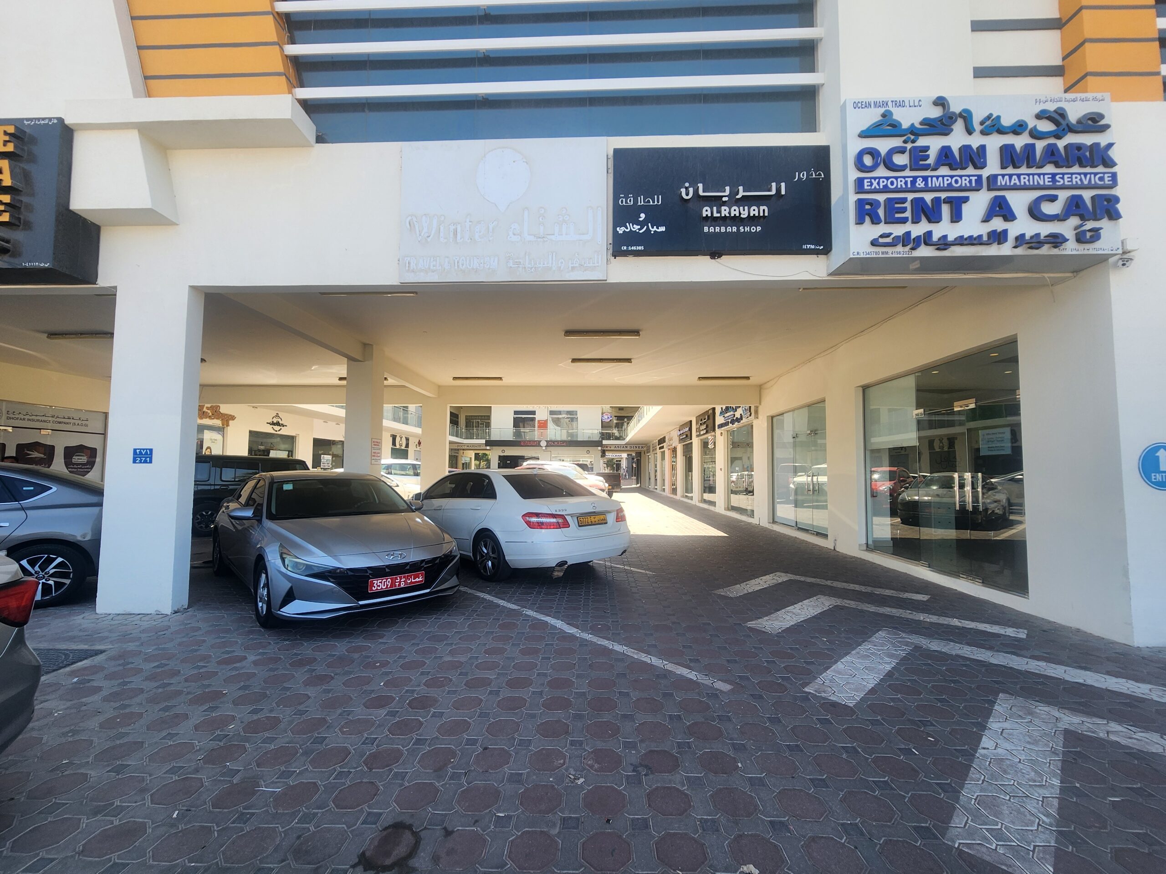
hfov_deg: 106.2
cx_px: 583
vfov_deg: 89.9
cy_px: 437
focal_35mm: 13
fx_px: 438
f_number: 2.2
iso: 50
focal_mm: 2.2
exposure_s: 1/415
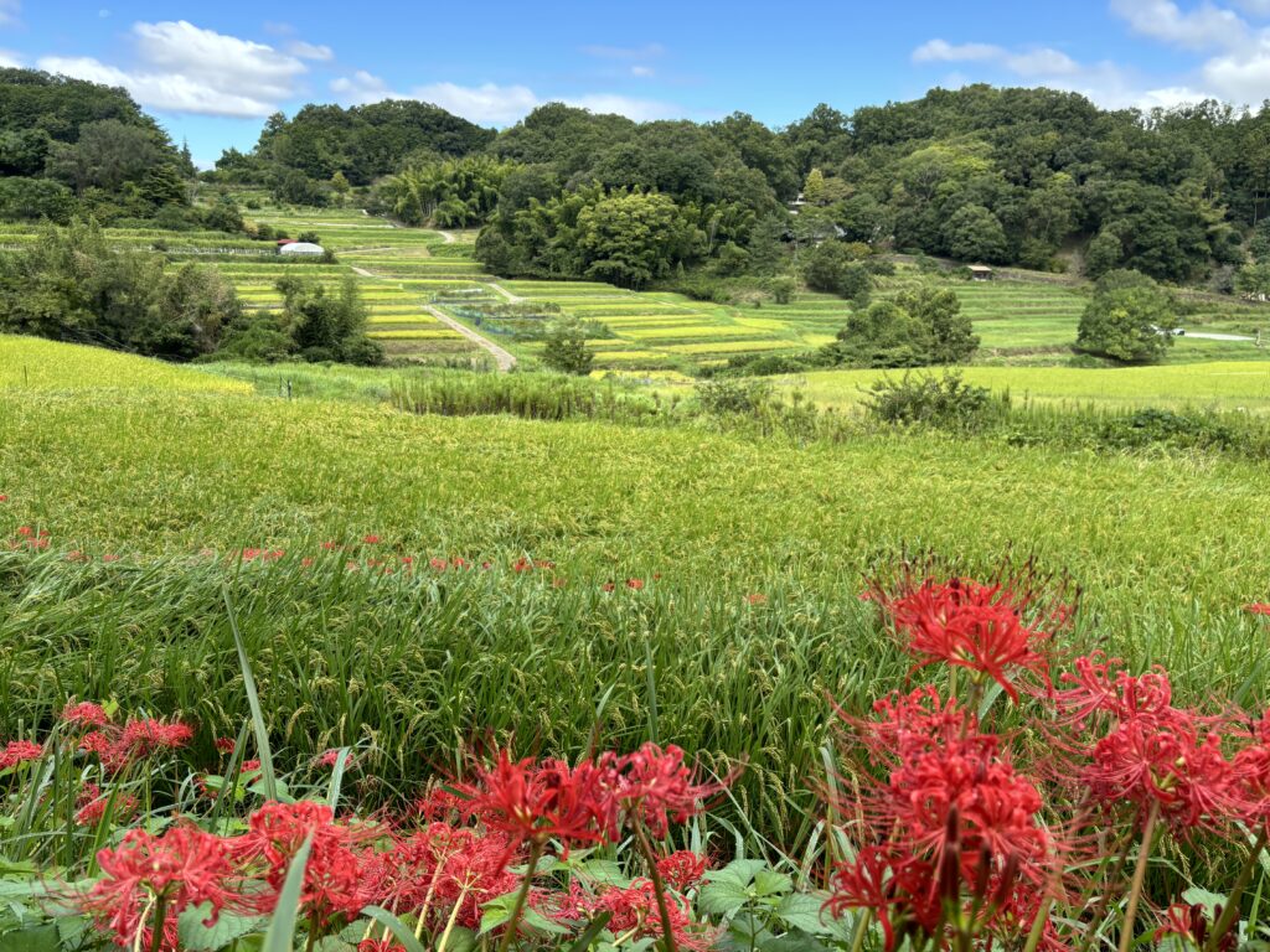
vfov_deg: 53.1
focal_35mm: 26
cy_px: 476
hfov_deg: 67.3
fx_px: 954
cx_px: 635
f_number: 1.6
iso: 50
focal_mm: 5.96
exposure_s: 1/824
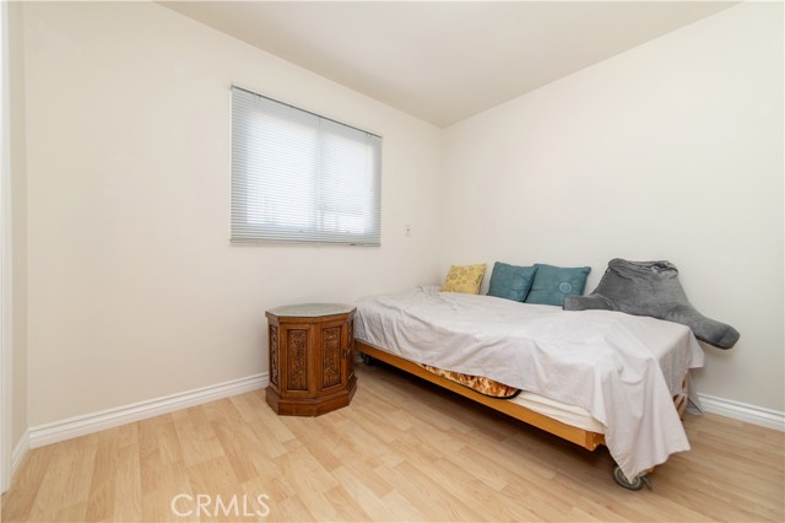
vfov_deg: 81.1
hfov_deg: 104.3
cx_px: 392
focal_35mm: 14
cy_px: 262
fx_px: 305
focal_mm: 14
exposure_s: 1/60
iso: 220
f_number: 4
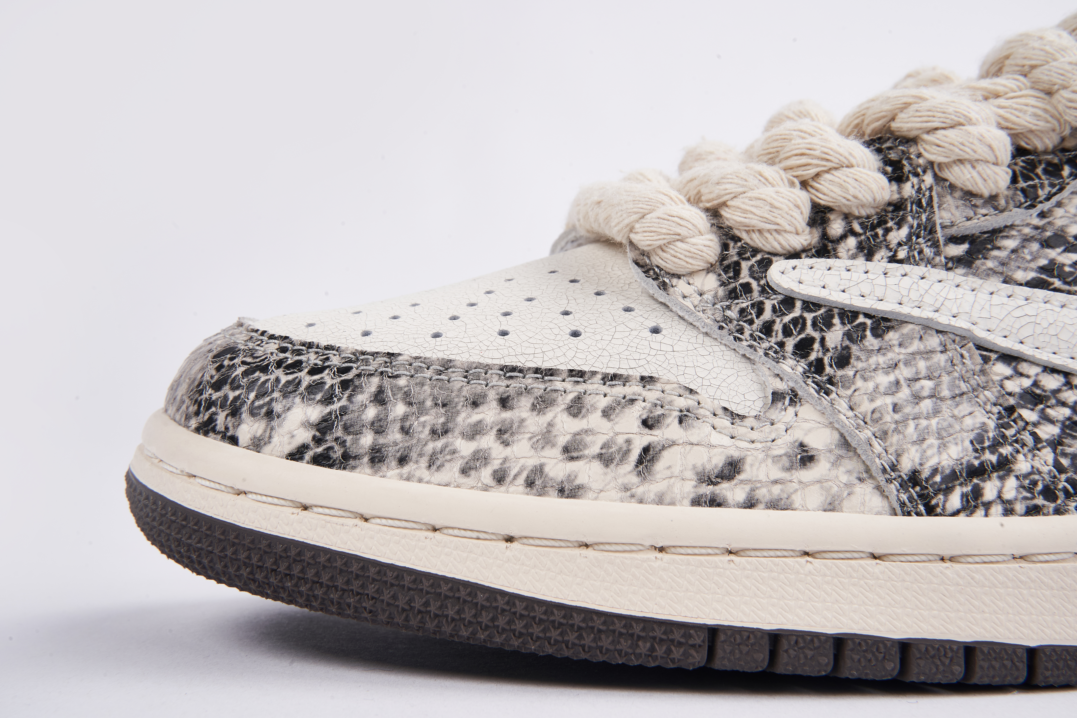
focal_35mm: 45
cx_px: 538
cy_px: 359
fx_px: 1346
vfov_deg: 29.9
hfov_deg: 43.6
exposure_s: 1/25
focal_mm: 45
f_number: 22
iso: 160
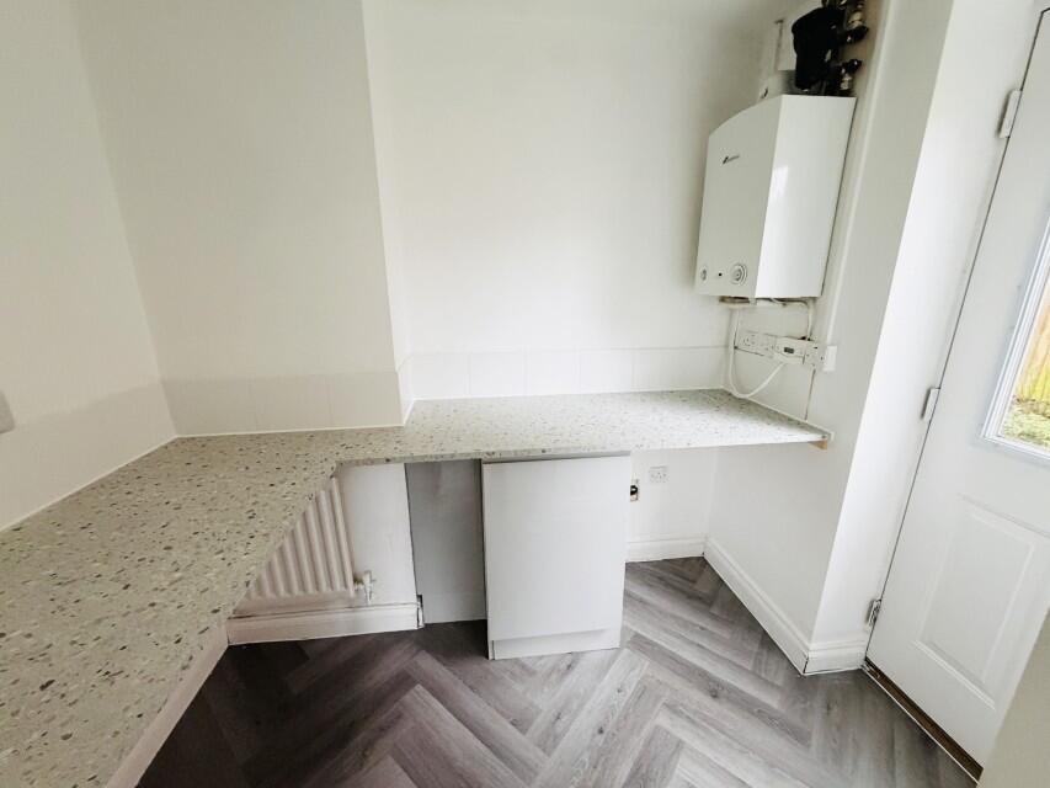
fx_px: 425
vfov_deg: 85.7
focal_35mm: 14
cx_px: 525
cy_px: 394
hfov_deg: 102.1
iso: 500
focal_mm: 2.22
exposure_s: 1/60
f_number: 2.2
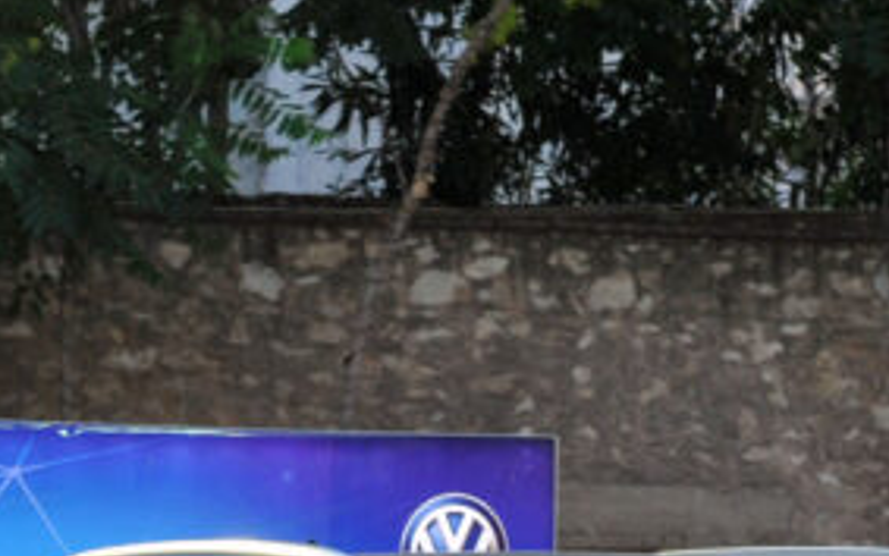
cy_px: 1090
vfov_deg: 6.2
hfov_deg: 10.1
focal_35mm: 207
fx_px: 5016
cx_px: 289
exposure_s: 1/100
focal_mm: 48
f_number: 5.6
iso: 1250
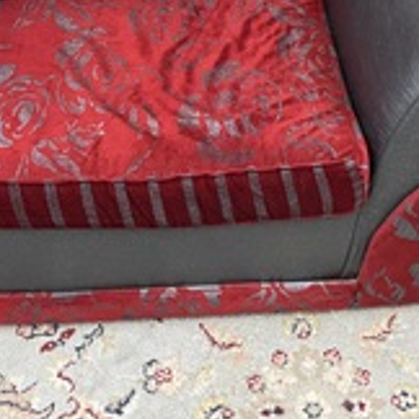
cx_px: 247
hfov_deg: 28.6
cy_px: -14
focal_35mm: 60
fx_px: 822
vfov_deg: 26.8
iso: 800
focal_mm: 6.76
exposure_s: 1/60
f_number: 1.78
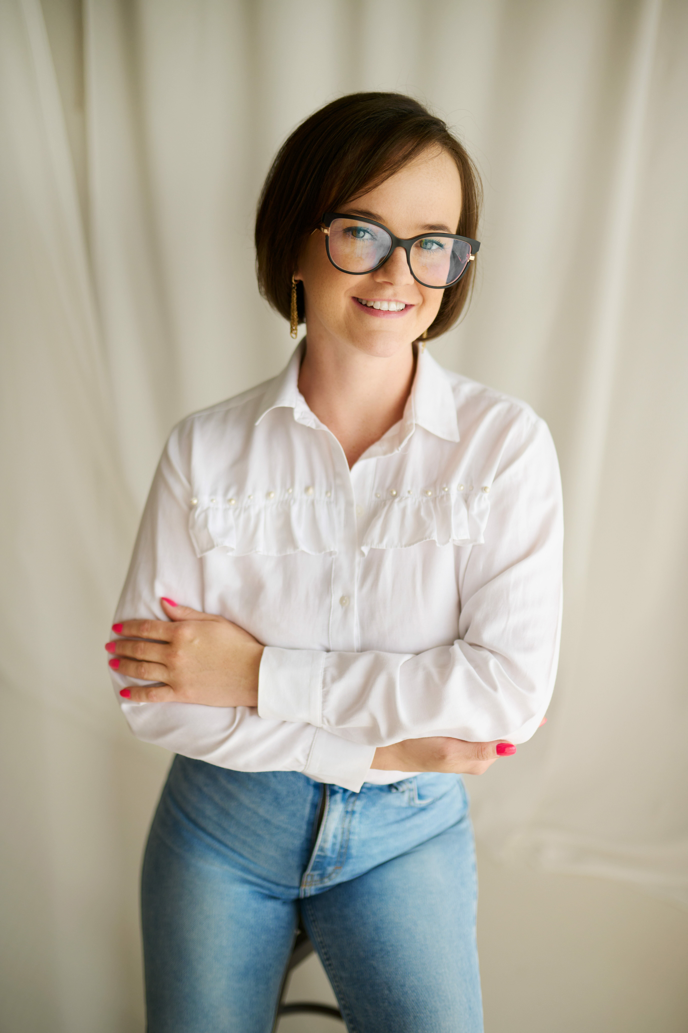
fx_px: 1003
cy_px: 516
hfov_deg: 37.9
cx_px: 344
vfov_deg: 54.4
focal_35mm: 35
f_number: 1.8
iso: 160
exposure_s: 1/400
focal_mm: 35
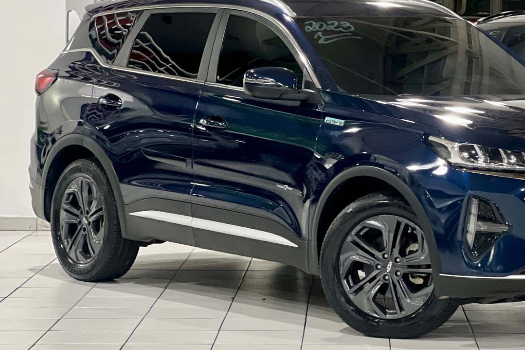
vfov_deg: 10.1
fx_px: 1968
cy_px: 101
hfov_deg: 15.1
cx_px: 396
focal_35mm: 135
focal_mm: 9
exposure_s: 1/30
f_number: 2.8
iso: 400
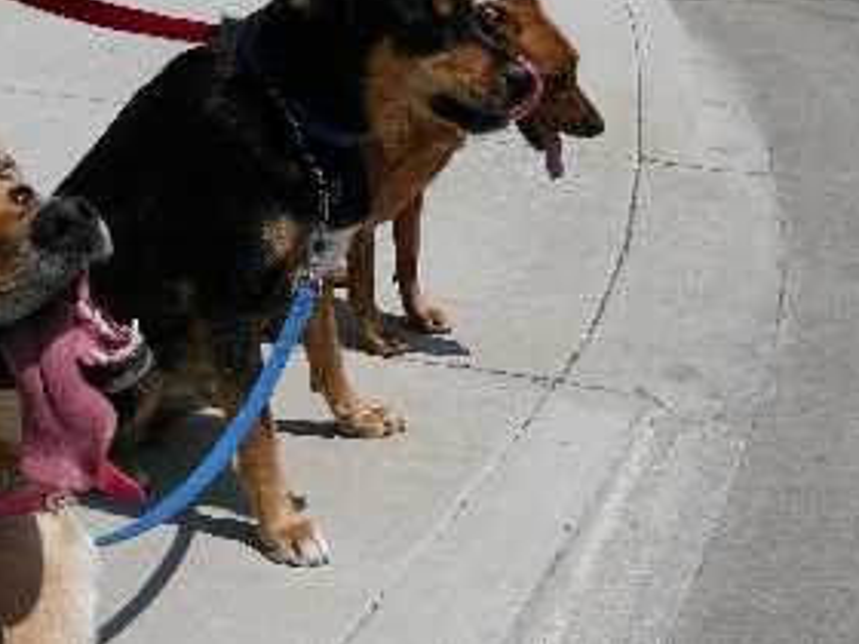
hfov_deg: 38.1
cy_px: 190
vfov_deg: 28.8
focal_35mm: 50
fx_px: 1241
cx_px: 359
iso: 80
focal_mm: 5.2
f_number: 5
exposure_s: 1/1000
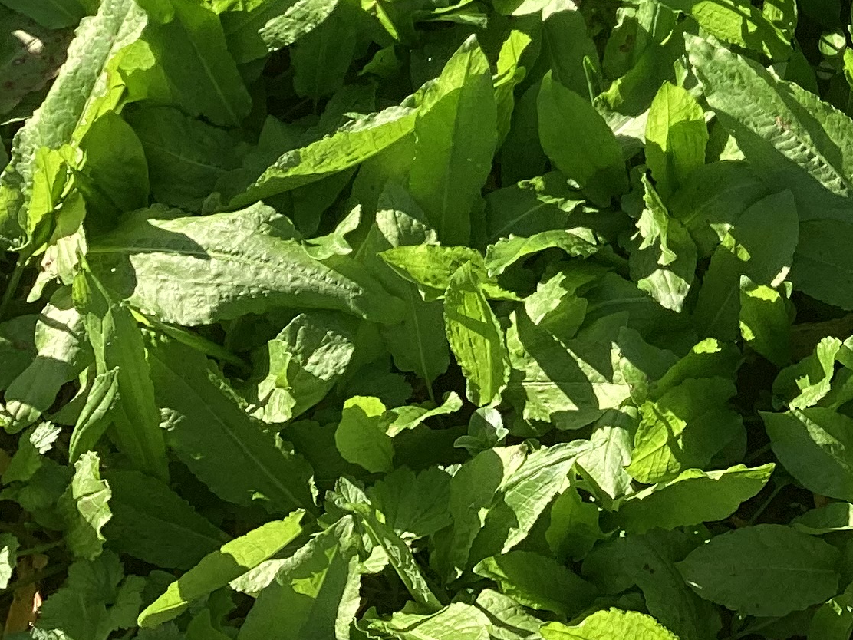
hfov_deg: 20.8
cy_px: -186
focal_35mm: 91
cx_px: 846
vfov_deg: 15.5
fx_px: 2242
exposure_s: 1/452
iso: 25
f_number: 2.4
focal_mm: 3.3
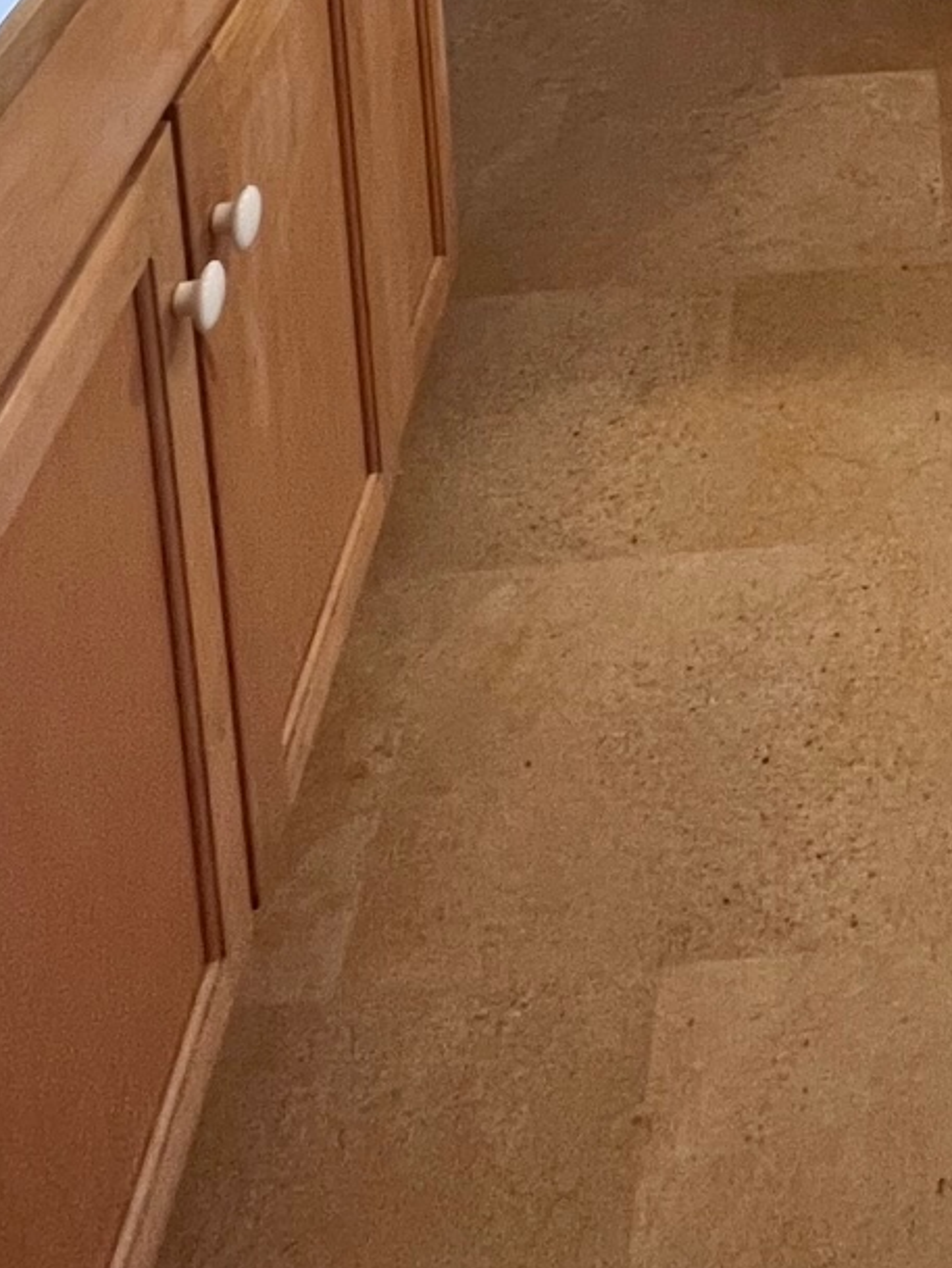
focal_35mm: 43
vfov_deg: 25.5
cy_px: -820
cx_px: 933
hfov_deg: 31.3
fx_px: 1576
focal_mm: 1.57
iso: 160
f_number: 1.8
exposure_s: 1/60
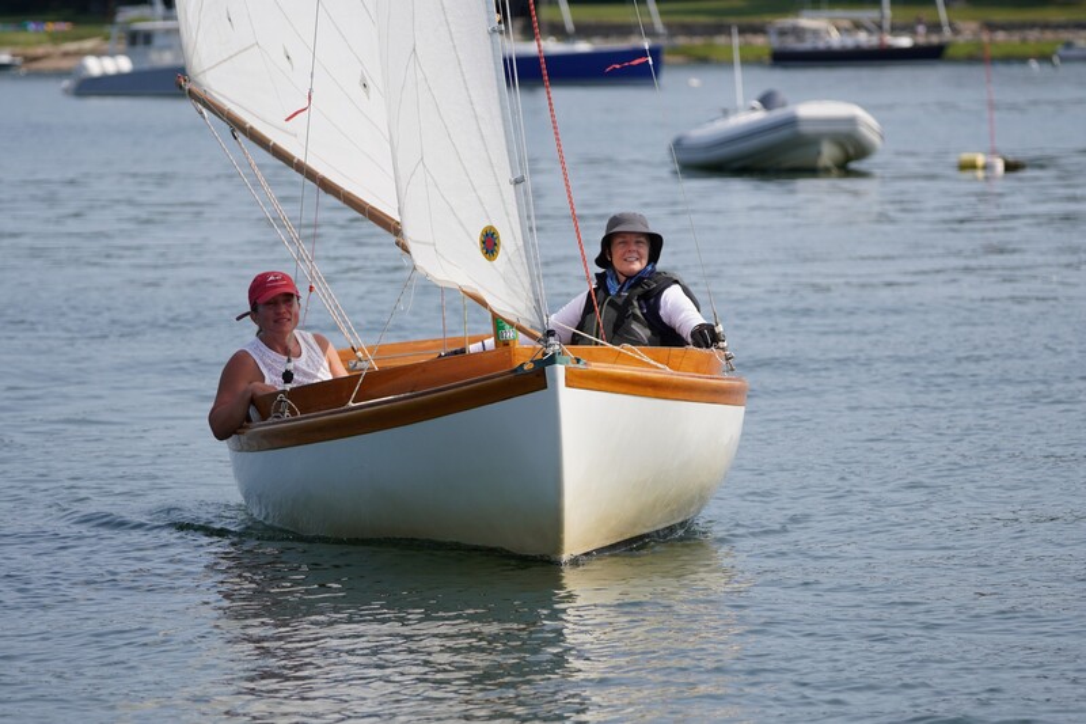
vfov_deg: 6.1
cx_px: 543
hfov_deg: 9.2
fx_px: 6786
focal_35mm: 225
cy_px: 362
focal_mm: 150
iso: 160
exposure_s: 1/1250
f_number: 5
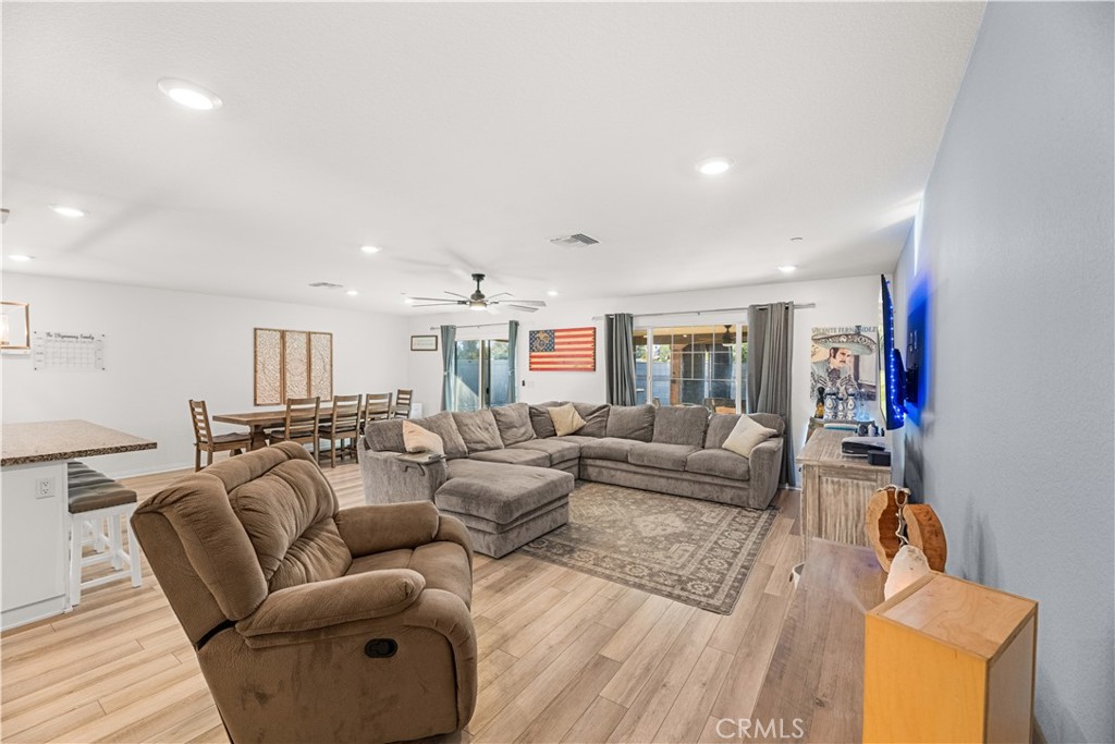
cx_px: 558
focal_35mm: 14
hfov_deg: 104.2
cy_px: 372
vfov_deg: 81.2
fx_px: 434
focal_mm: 14
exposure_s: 1/20
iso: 2500
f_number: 8
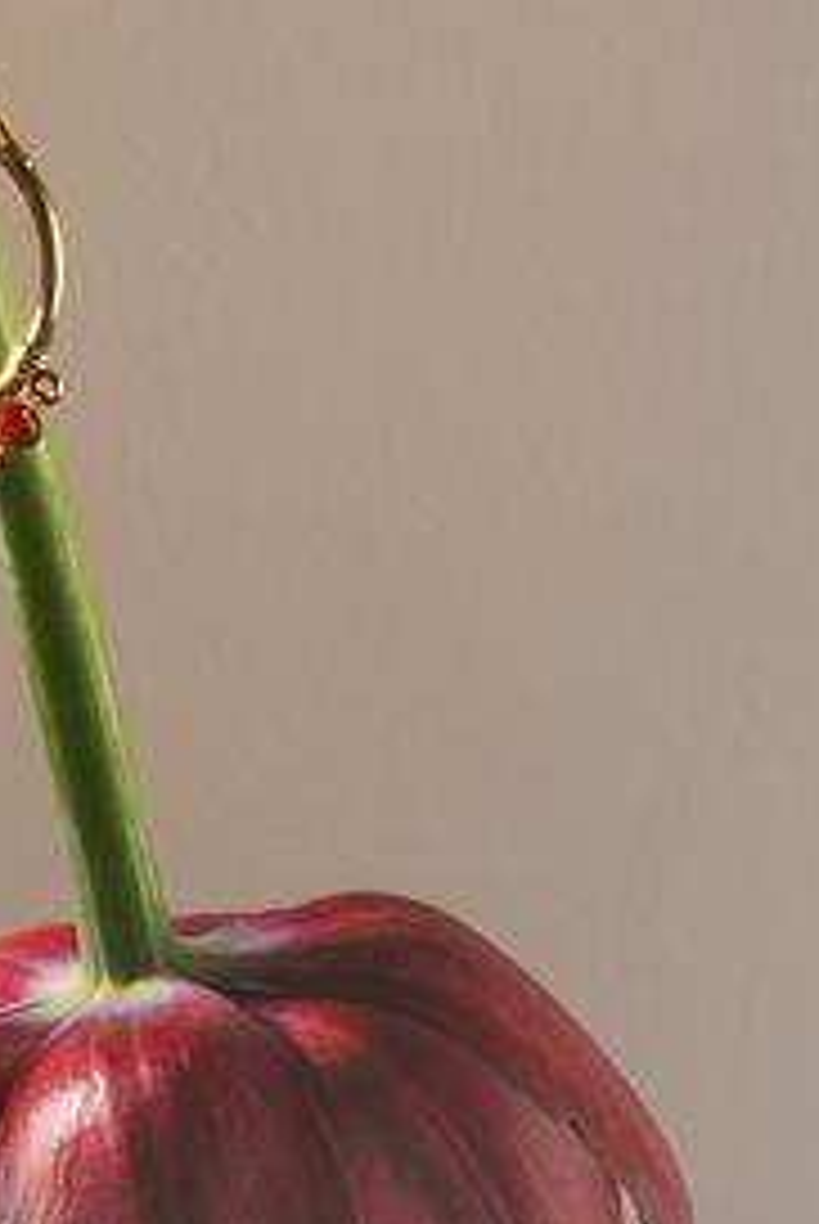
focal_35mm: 202
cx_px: -322
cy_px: -243
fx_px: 6875
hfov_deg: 6.7
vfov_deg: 10.0
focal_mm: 55
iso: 50
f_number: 22
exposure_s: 1/200
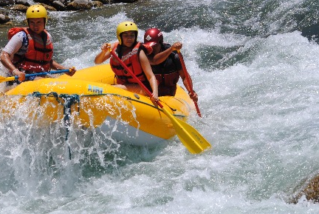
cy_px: 69
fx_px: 1517
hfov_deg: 12.0
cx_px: 62
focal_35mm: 171
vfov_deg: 8.0
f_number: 6.3
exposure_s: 1/640
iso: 100
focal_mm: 70
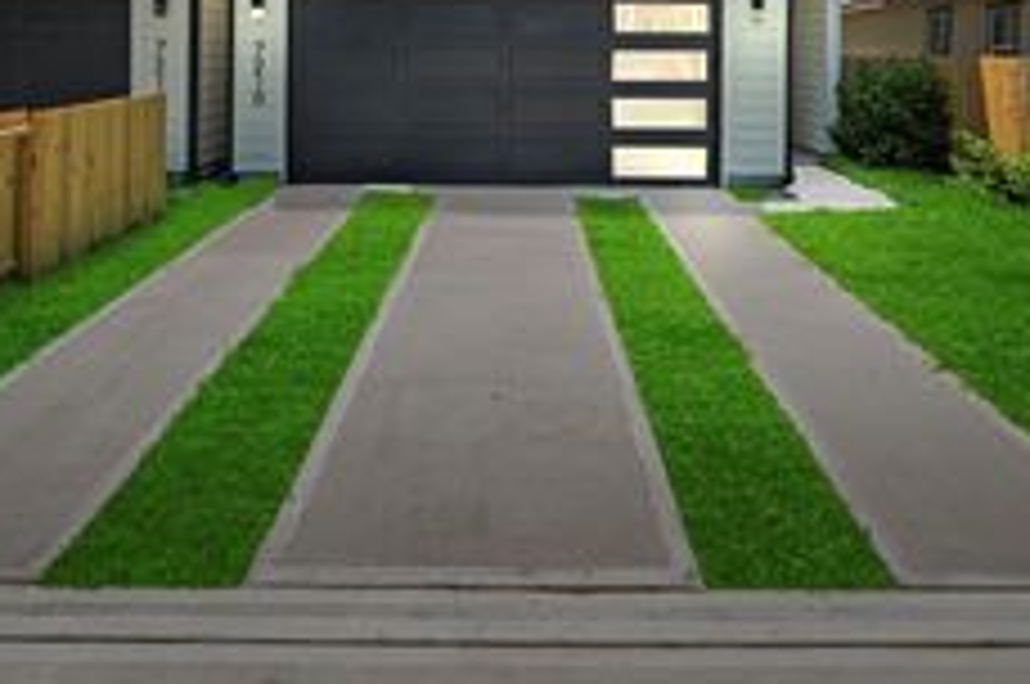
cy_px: 38
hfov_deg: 54.5
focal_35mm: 35
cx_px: 535
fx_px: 1000
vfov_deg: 35.0
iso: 100
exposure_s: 1/400
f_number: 8
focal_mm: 16
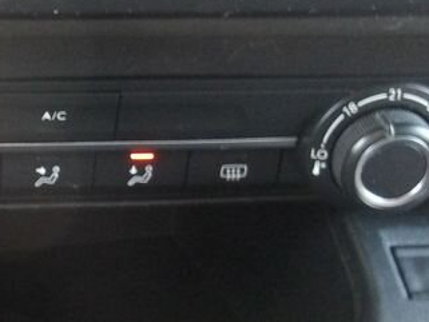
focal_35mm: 86
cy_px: 140
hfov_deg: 22.0
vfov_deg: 17.2
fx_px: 1066
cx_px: 9
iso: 800
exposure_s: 1/11
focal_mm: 4.9
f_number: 3
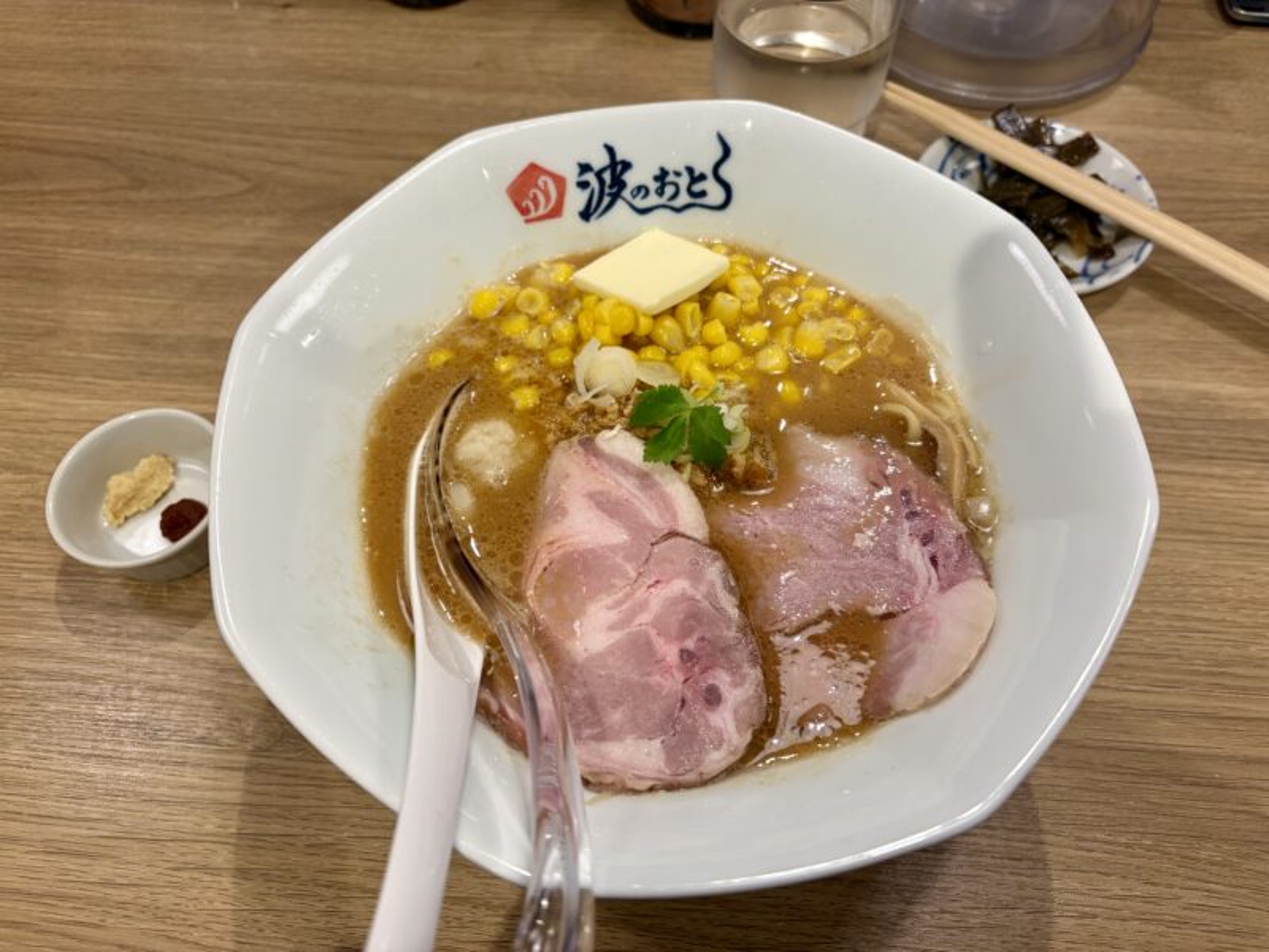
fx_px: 953
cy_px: 476
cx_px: 634
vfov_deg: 53.1
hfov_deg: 67.3
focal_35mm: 26
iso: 80
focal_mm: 5.96
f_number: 1.6
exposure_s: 1/60
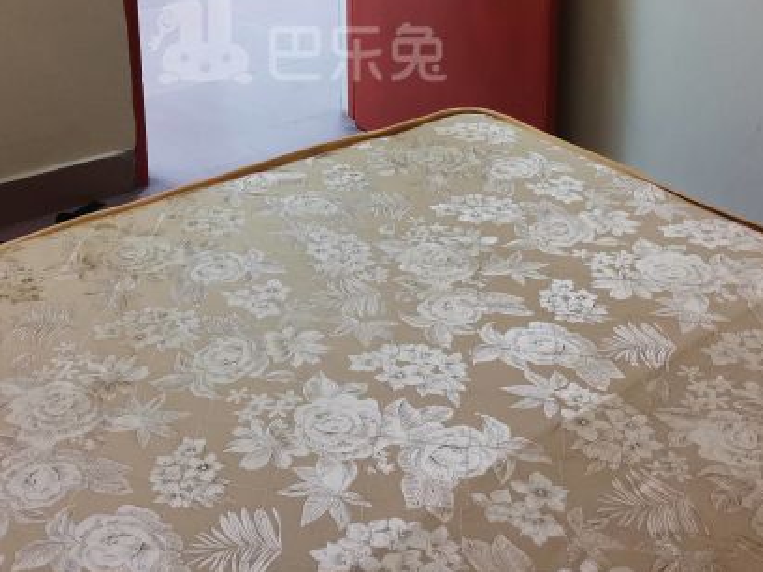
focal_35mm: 51
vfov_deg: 27.3
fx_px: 1124
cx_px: 297
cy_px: 34
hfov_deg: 37.3
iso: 400
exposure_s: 1/33.3
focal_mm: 4.75
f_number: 1.8
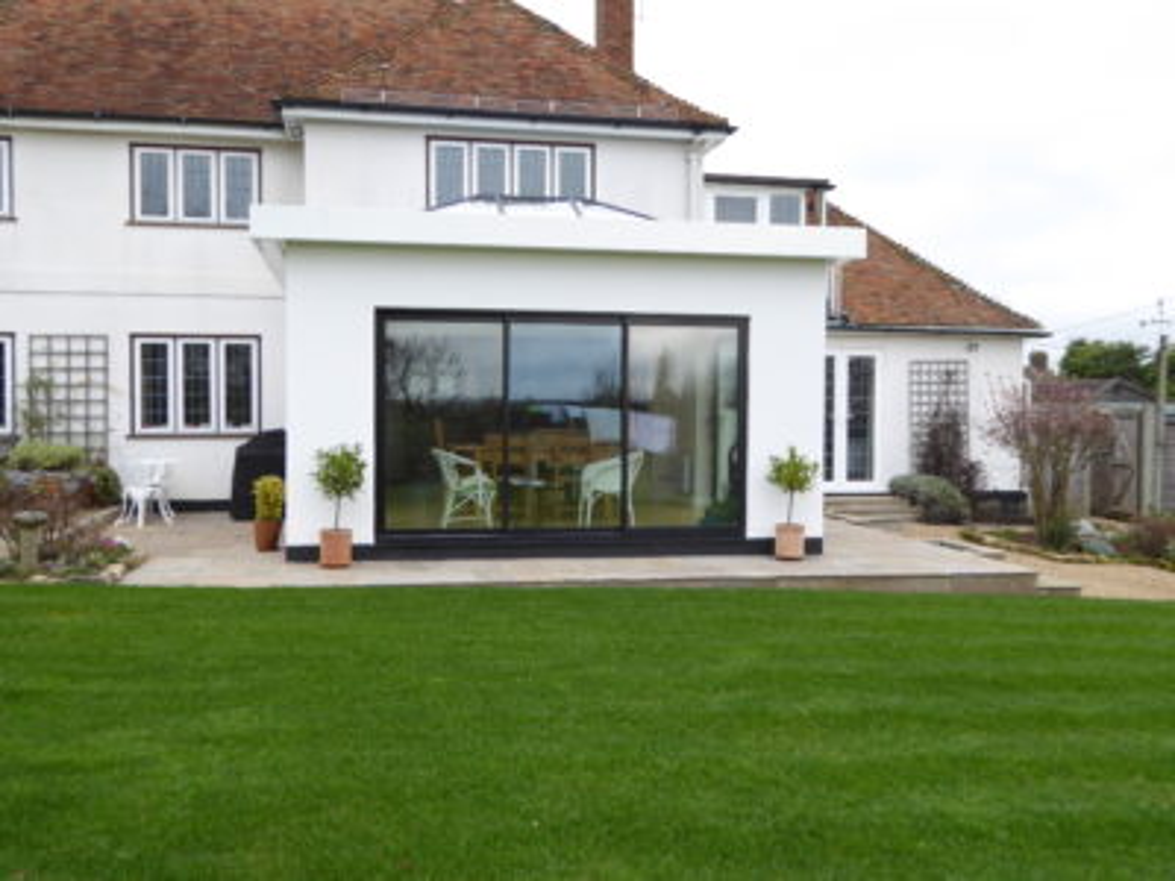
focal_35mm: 34
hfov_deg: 54.0
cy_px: 440
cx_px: 588
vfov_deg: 41.8
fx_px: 1154
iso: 100
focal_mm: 5.8
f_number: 3.6
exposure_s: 1/80
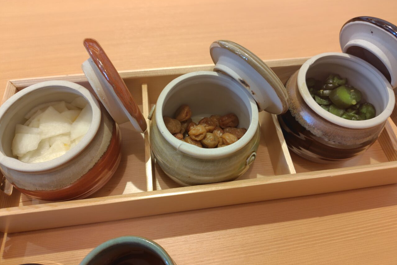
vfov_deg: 53.1
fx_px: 265
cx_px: 199
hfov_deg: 73.7
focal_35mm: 24
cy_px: 126
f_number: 1.9
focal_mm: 5.6
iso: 188
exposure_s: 1/50
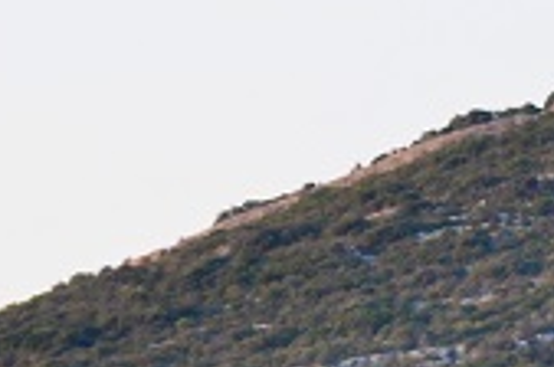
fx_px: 9523
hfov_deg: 3.3
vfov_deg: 2.2
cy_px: 736
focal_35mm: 620
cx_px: 1015
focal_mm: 70
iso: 400
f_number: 4.5
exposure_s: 1/320
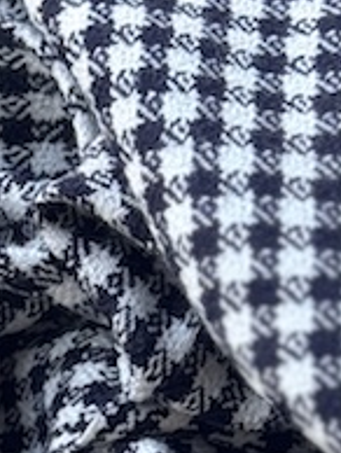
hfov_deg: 5.9
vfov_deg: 7.8
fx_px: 3224
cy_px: 801
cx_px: -347
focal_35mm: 246
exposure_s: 1/149
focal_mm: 6.76
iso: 50
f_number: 1.78
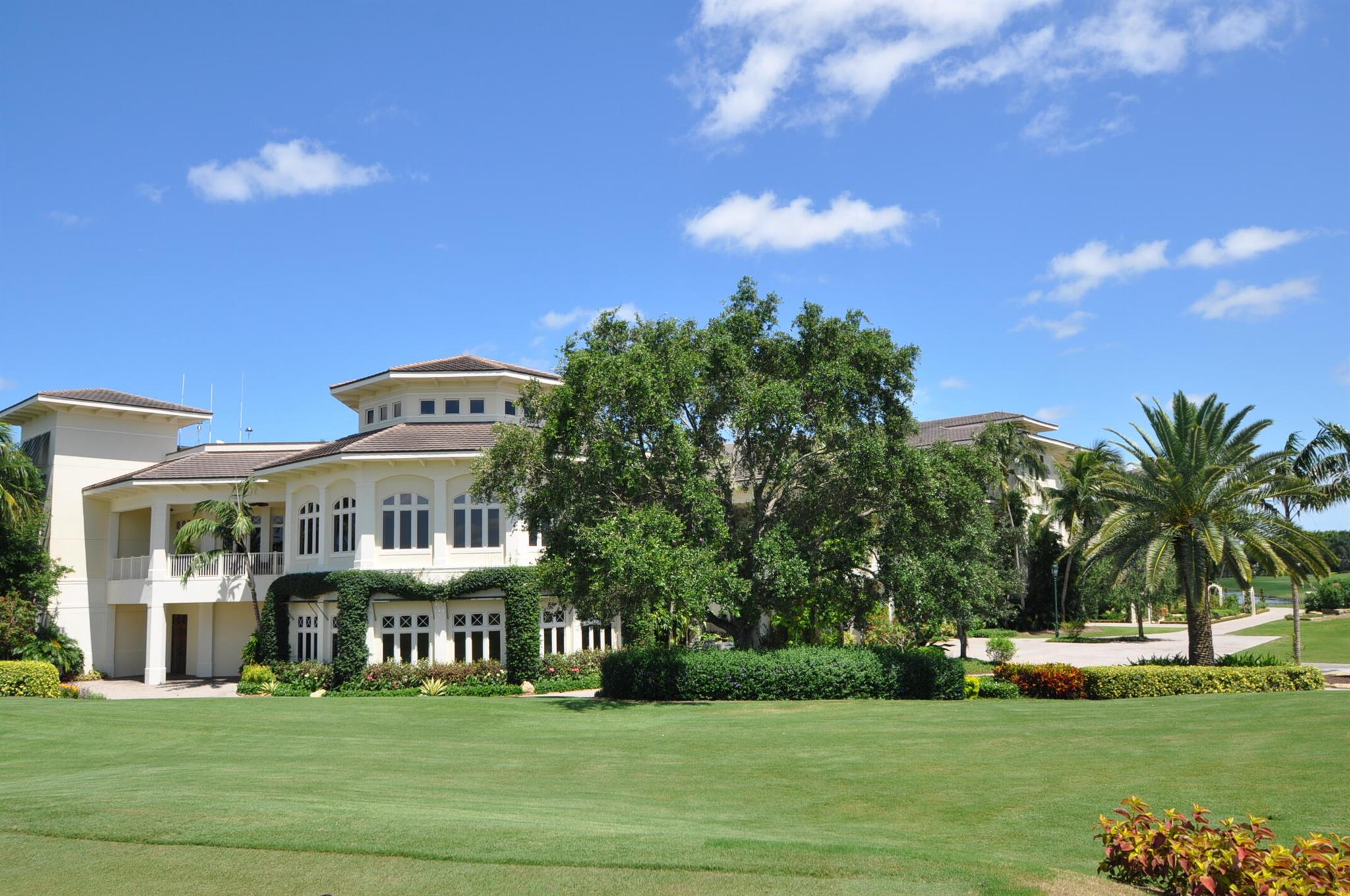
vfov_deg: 50.3
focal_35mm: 26
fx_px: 955
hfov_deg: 70.5
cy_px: 448
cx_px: 675
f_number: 9
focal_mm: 17
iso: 200
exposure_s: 1/320
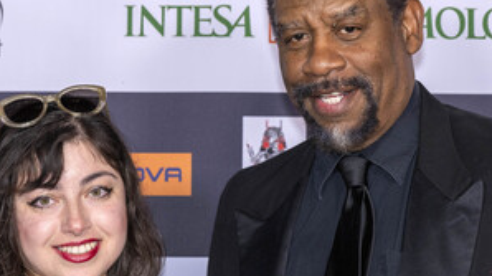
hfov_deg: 18.0
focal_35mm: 119
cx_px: 232
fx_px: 1551
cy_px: 152
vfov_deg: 10.2
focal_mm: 75
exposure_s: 1/200
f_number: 5.6
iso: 800
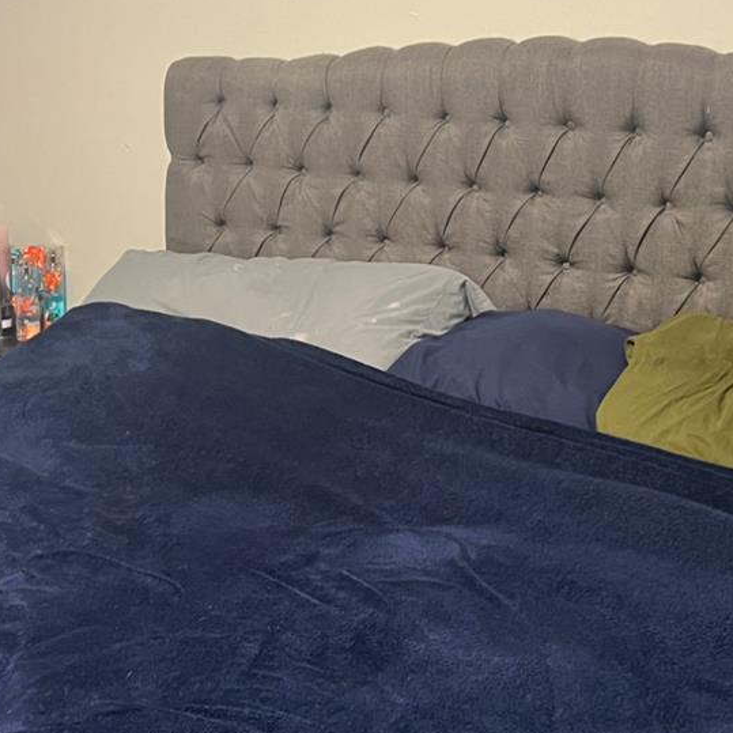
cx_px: 532
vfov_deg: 26.8
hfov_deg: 26.6
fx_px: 1533
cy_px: 261
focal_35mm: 64
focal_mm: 5.7
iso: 320
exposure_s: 1/60
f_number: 1.5
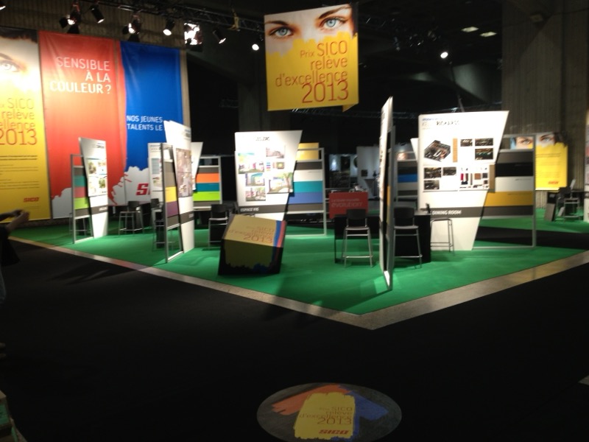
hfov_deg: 52.6
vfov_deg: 40.7
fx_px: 596
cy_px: 221
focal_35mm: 35
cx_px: 294
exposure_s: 1/20
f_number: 2.4
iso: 64
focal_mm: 4.28
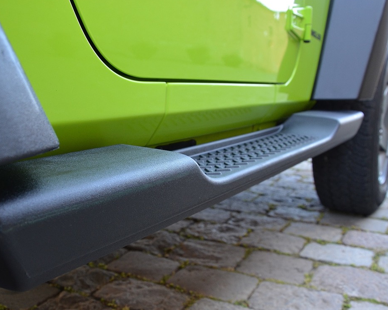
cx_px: 138
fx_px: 402
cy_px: 165
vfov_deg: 42.2
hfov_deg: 50.8
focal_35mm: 35
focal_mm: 18
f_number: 5
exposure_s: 1/100
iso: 400
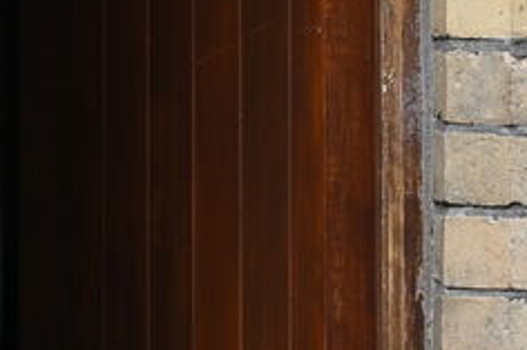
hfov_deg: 3.3
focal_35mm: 611
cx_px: -677
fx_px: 8938
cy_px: 38
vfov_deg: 2.2
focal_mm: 120
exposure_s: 1/1600
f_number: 5.6
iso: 500
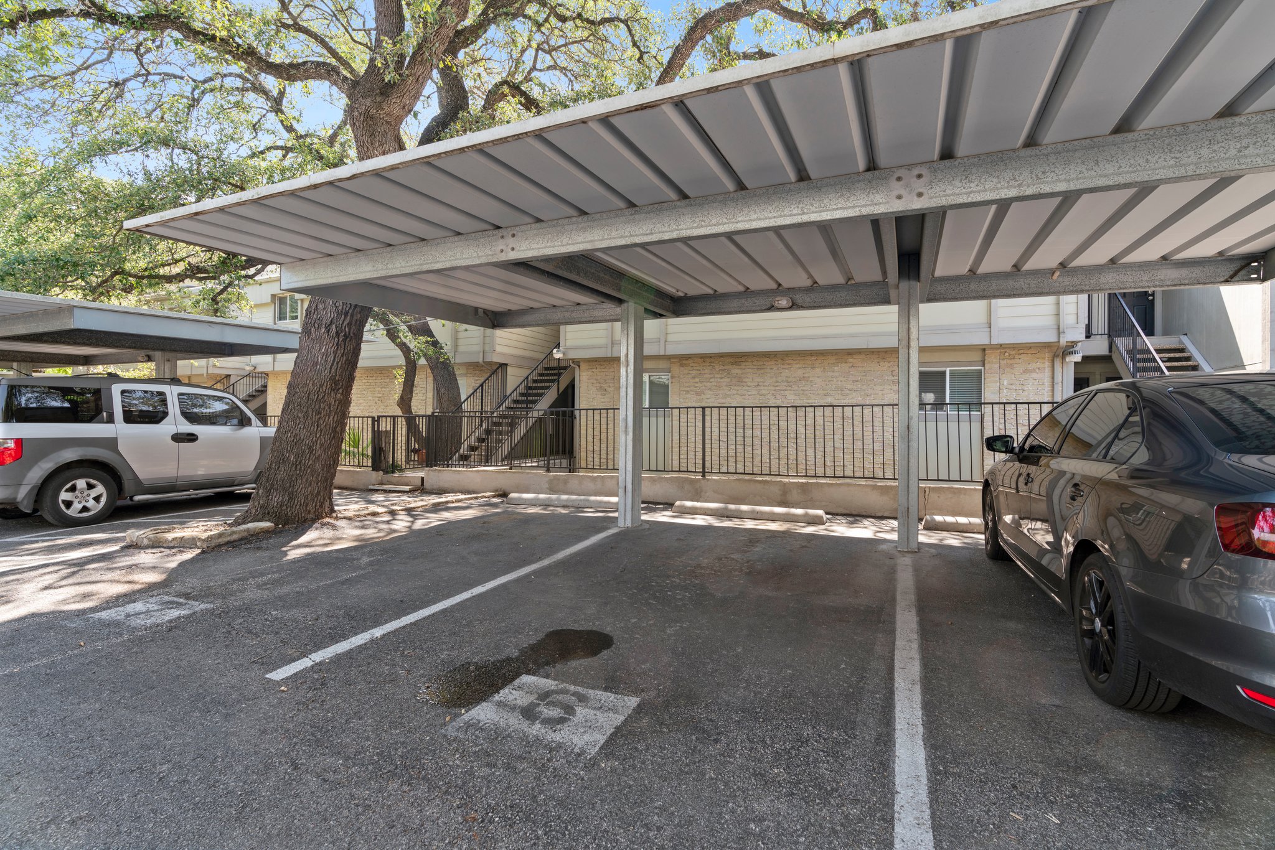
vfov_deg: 73.8
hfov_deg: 96.7
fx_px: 567
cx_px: 638
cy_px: 425
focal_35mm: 16
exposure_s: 1/20
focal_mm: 16
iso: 200
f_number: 8
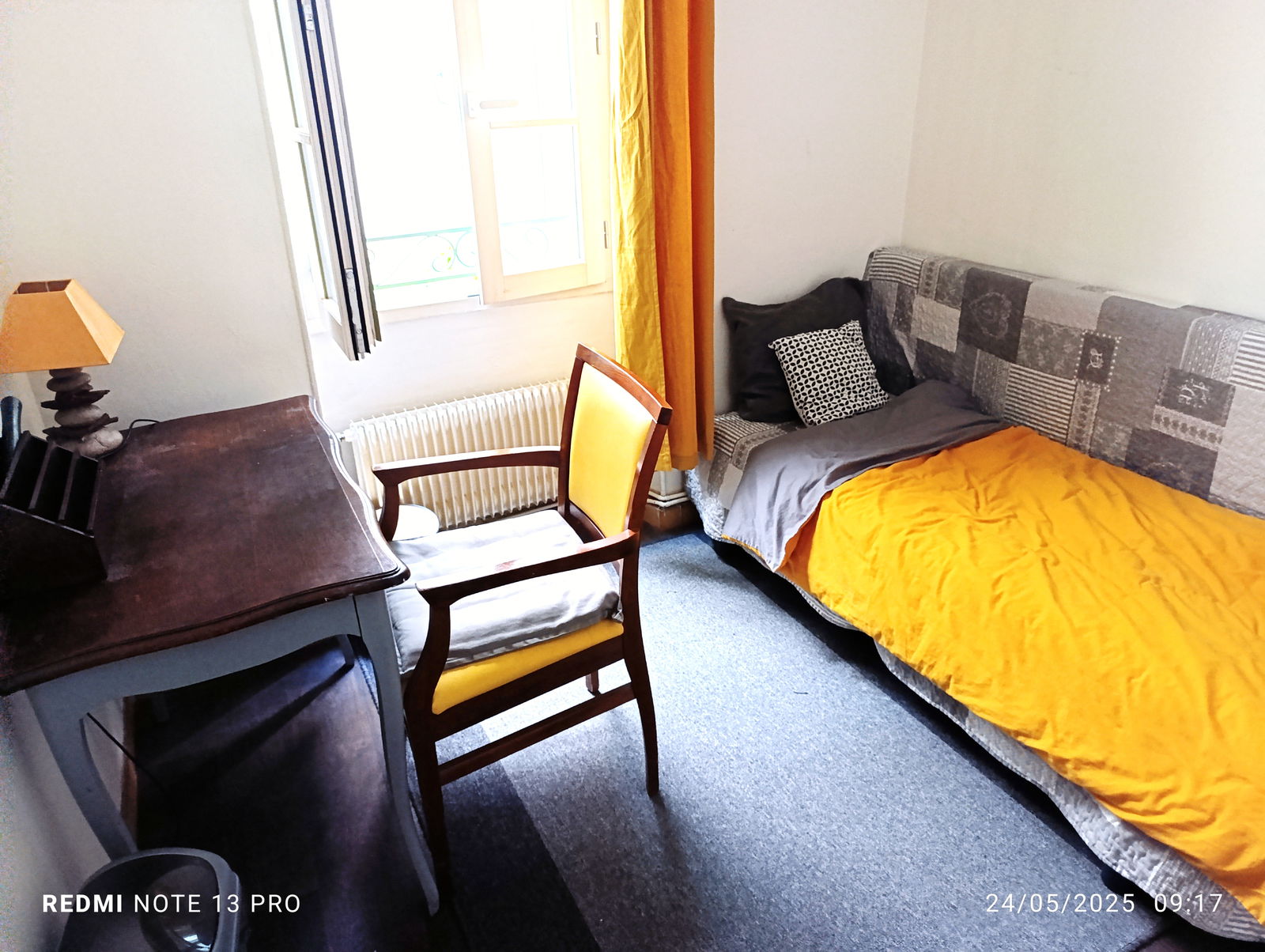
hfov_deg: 73.9
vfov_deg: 59.0
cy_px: 476
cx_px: 632
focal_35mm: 23
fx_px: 842
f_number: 1.6
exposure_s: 1/33.3
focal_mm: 6.14
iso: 1250
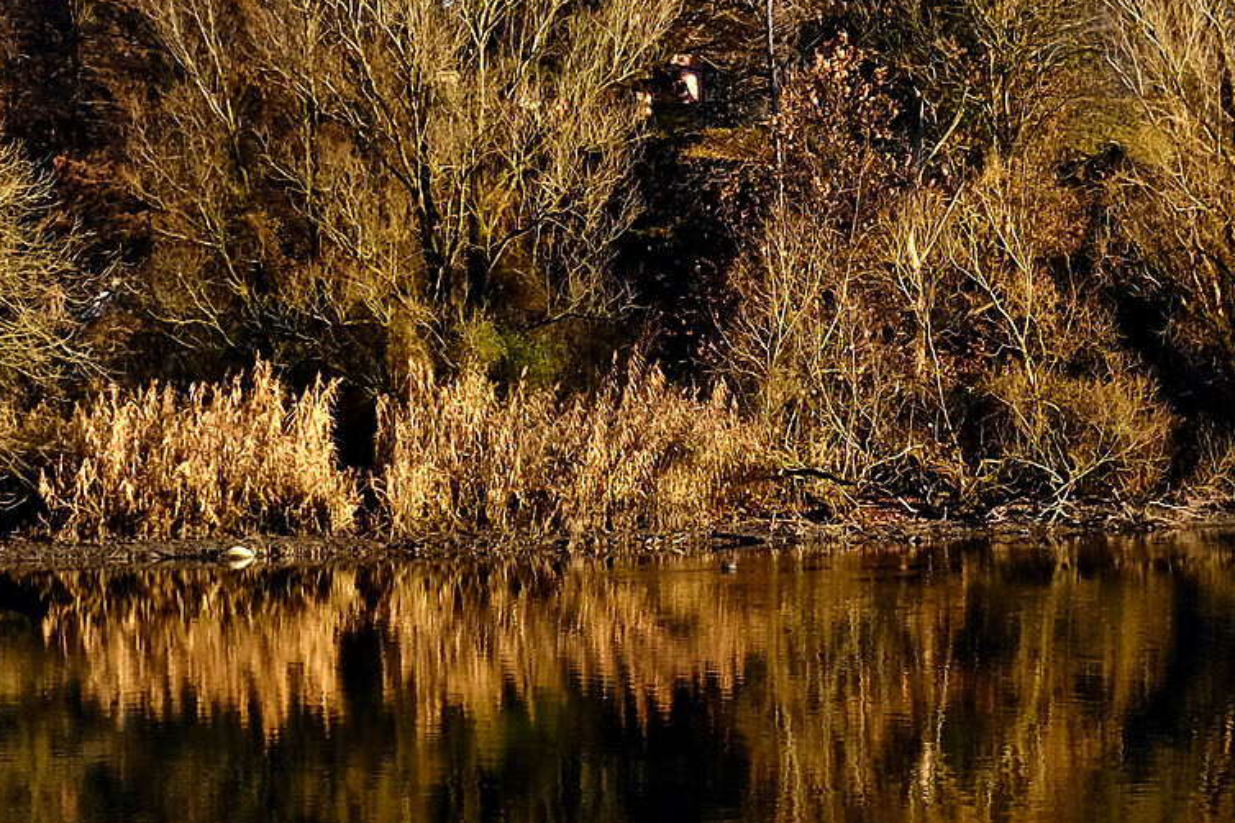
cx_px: 687
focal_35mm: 102
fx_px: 3499
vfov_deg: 13.4
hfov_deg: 20.0
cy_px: 348
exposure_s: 1/140
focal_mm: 21.4
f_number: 4.5
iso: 100
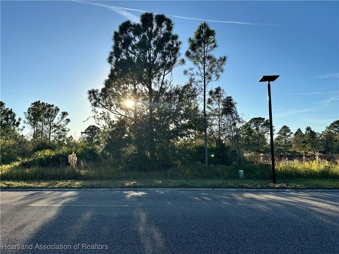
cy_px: 127
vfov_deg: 56.8
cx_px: 170
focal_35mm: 24
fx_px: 235
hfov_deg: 71.6
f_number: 1.78
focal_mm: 6.86
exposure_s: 1/4348
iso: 80
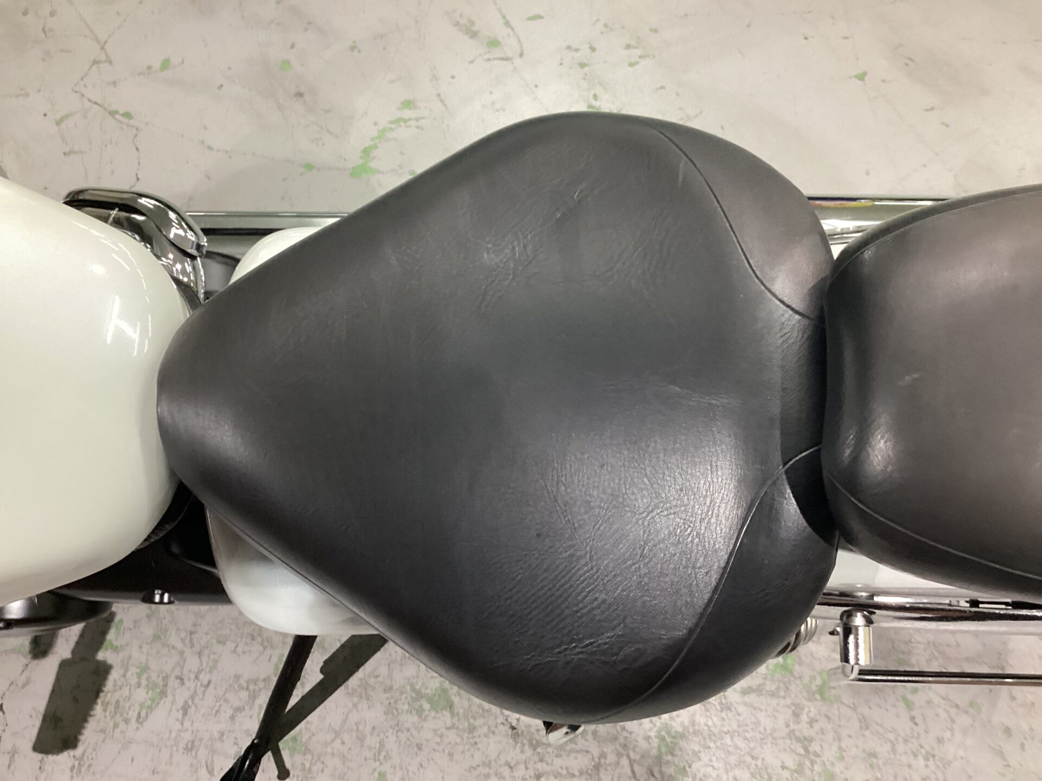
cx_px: 521
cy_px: 390
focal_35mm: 31
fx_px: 933
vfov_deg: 45.4
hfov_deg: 58.4
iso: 320
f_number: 2.4
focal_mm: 3.3
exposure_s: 1/60
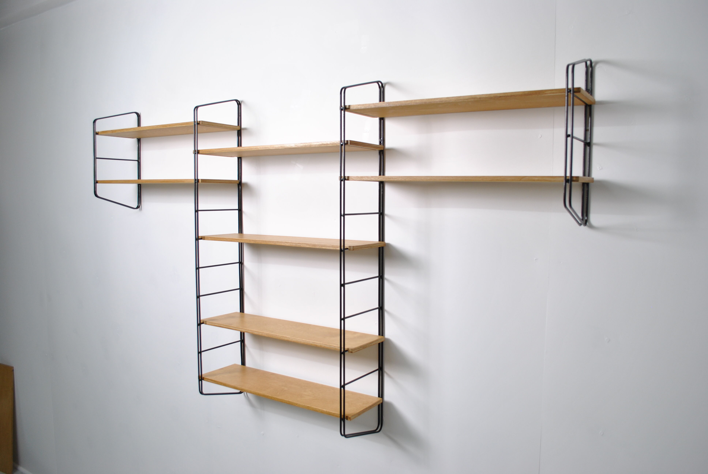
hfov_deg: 67.3
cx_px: 354
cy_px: 237
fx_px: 532
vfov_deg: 48.0
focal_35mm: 27
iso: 220
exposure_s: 1/30
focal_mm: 18
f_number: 4
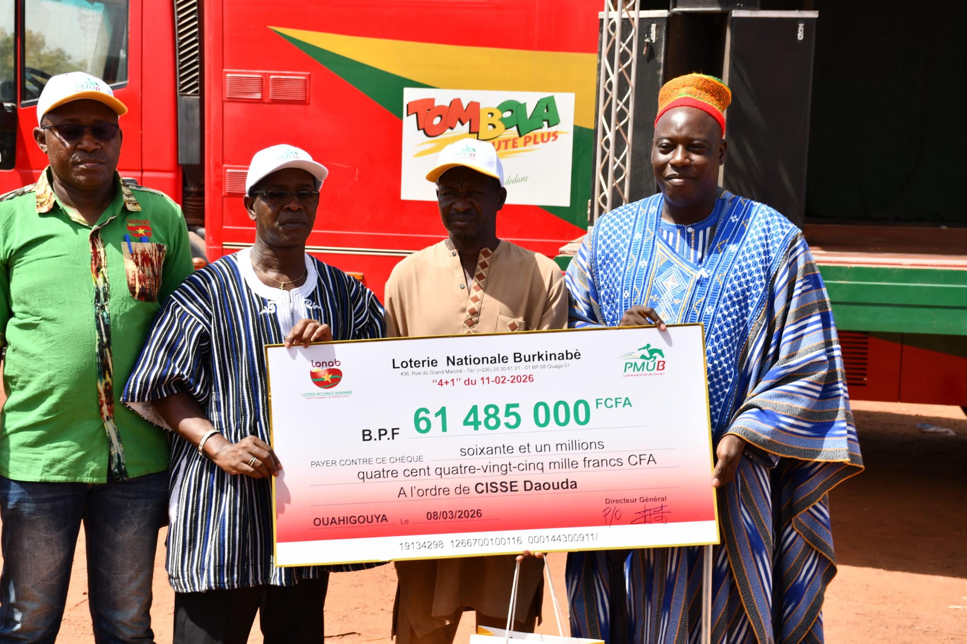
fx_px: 1692
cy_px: 322
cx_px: 484
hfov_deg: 31.9
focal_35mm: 63
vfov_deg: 21.6
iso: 100
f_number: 8
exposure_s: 1/250
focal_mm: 42
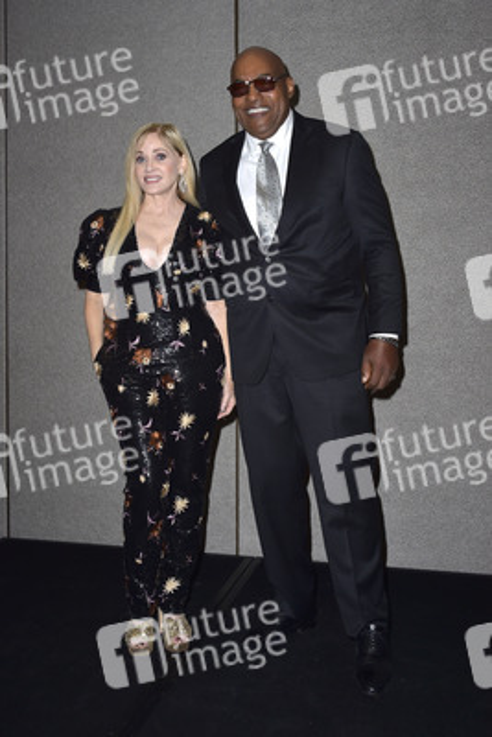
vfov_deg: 55.8
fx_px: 696
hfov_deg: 38.9
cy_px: 368
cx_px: 246
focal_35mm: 34
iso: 500
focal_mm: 34
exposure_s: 1/250
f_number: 6.3
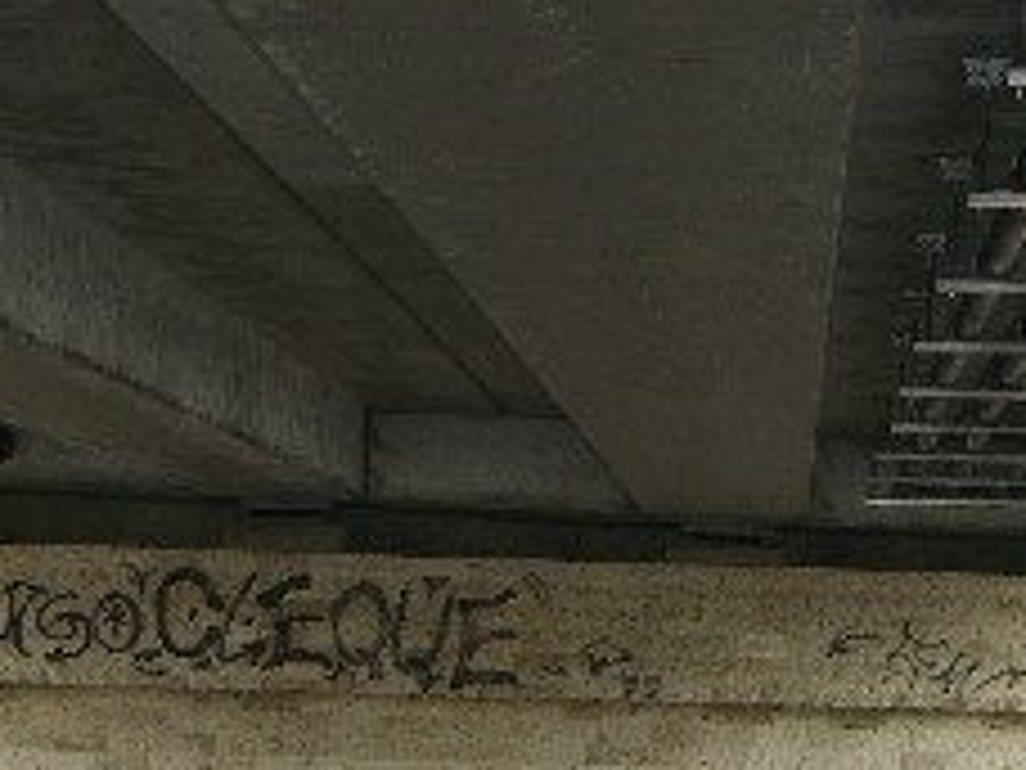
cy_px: 439
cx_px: 362
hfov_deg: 20.2
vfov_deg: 15.2
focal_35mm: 97
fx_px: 2875
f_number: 2.8
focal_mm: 7.9
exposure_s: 1/60
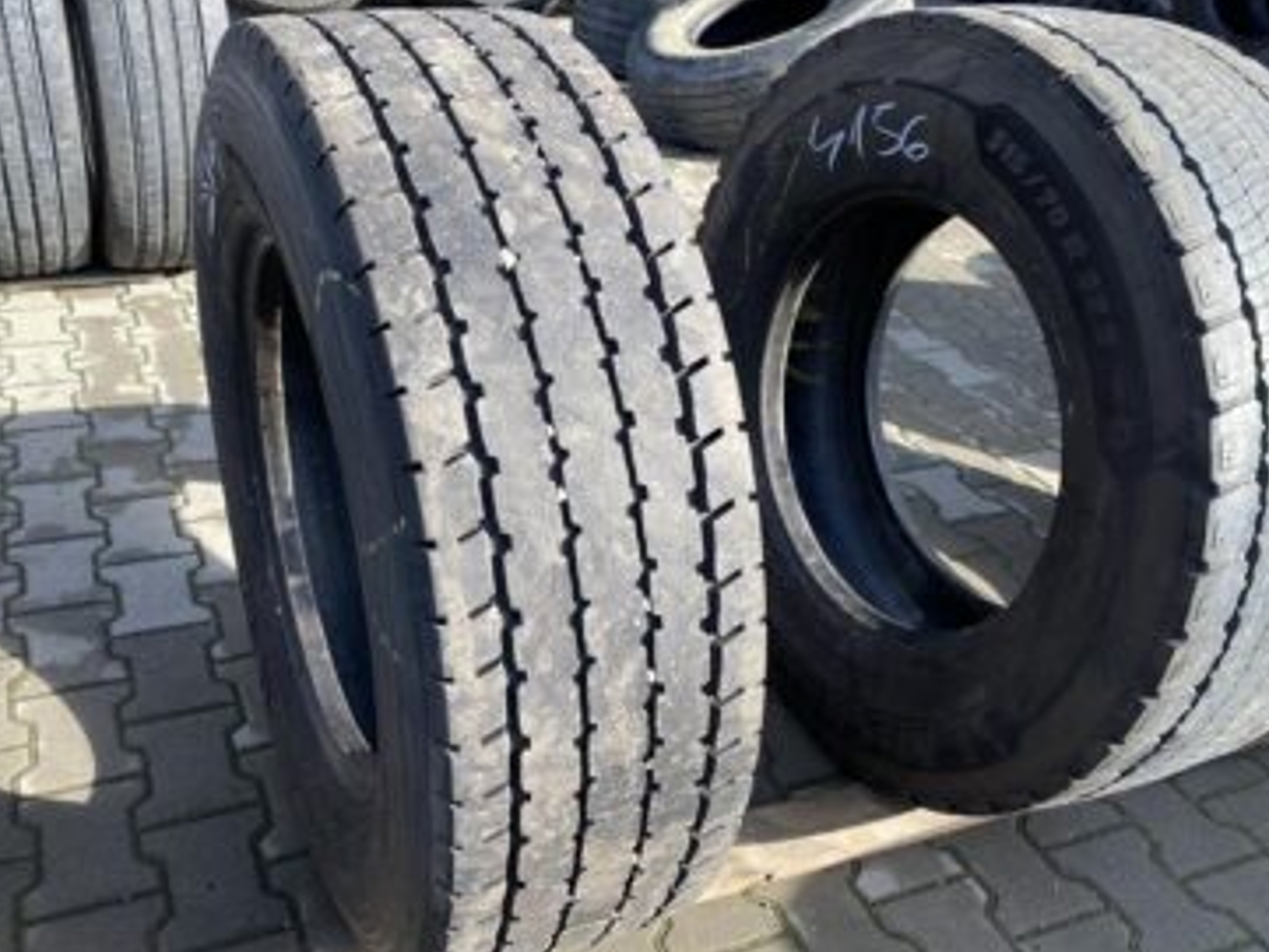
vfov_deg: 45.5
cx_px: 531
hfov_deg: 58.0
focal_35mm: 31
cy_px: 487
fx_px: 1137
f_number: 1.8
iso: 32
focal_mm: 4.25
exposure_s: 1/571
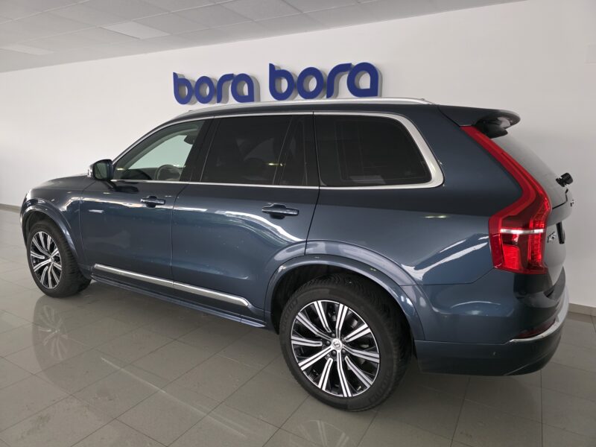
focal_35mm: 23
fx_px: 396
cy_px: 224
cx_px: 298
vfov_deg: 58.9
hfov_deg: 73.9
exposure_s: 1/100
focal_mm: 6.3
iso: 1000
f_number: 1.7
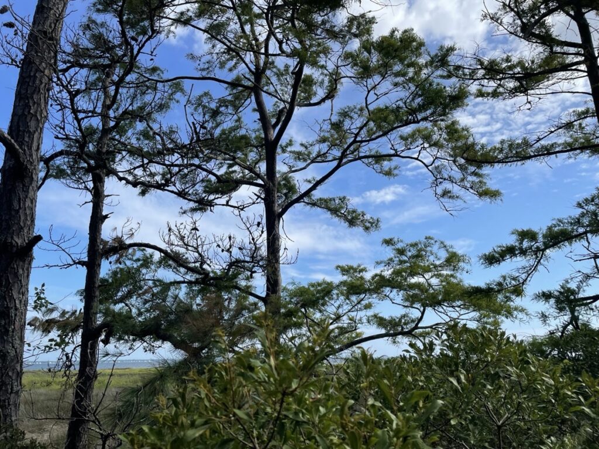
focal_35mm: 26
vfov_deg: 53.1
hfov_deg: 67.3
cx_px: 300
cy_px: 224
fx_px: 450
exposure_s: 1/3300
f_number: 1.6
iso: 32
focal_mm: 4.2
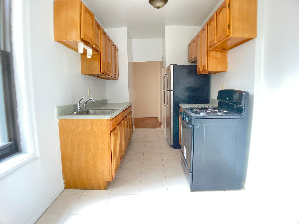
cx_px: 150
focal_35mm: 28
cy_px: 112
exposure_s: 1/15
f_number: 1.8
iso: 800
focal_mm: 3.99
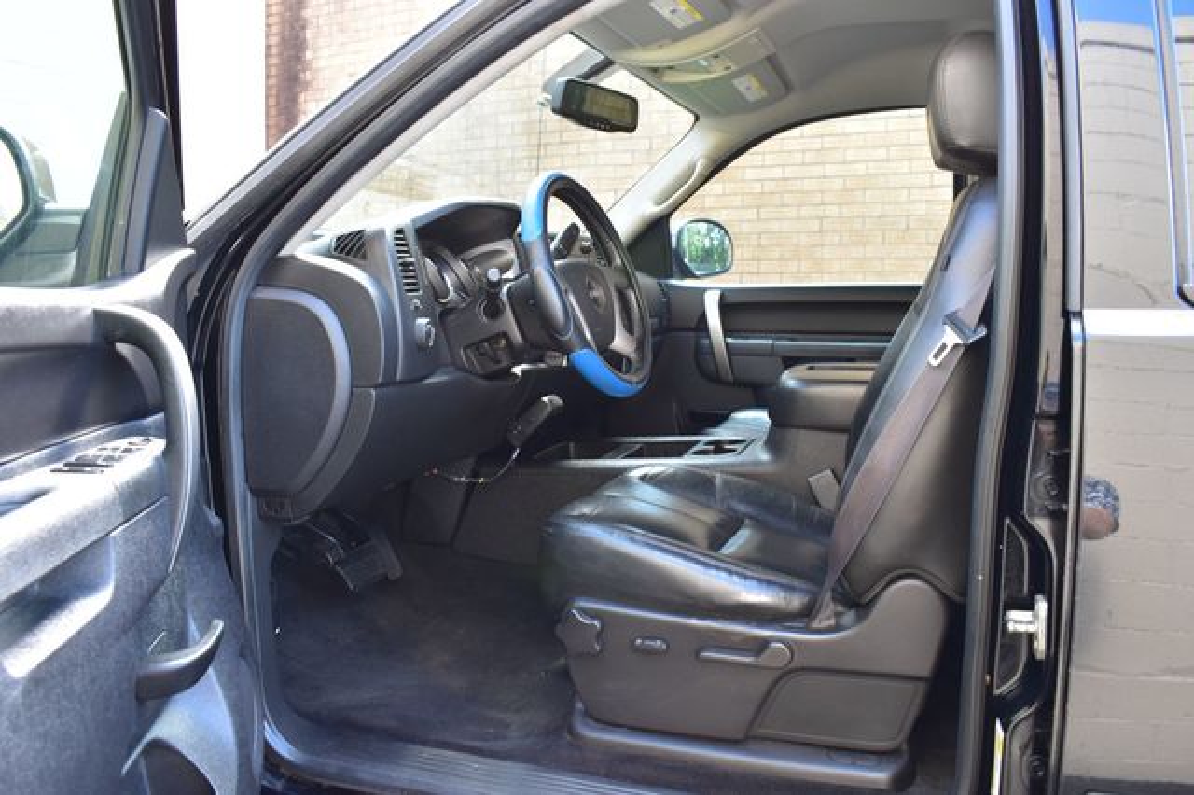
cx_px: 597
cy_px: 398
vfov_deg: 43.6
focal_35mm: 30
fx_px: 994
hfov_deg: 62.0
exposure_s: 1/25
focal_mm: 20
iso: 400
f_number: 7.1
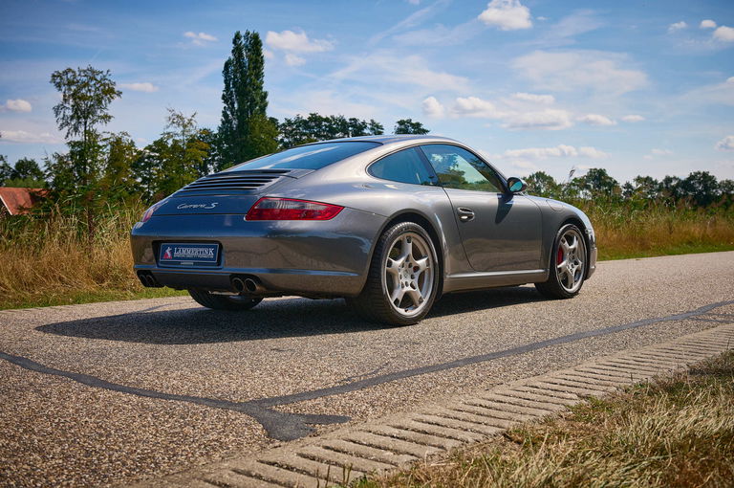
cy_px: 244
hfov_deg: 46.5
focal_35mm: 42
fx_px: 855
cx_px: 367
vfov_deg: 31.8
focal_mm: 42
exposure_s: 1/3200
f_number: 5.6
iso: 640
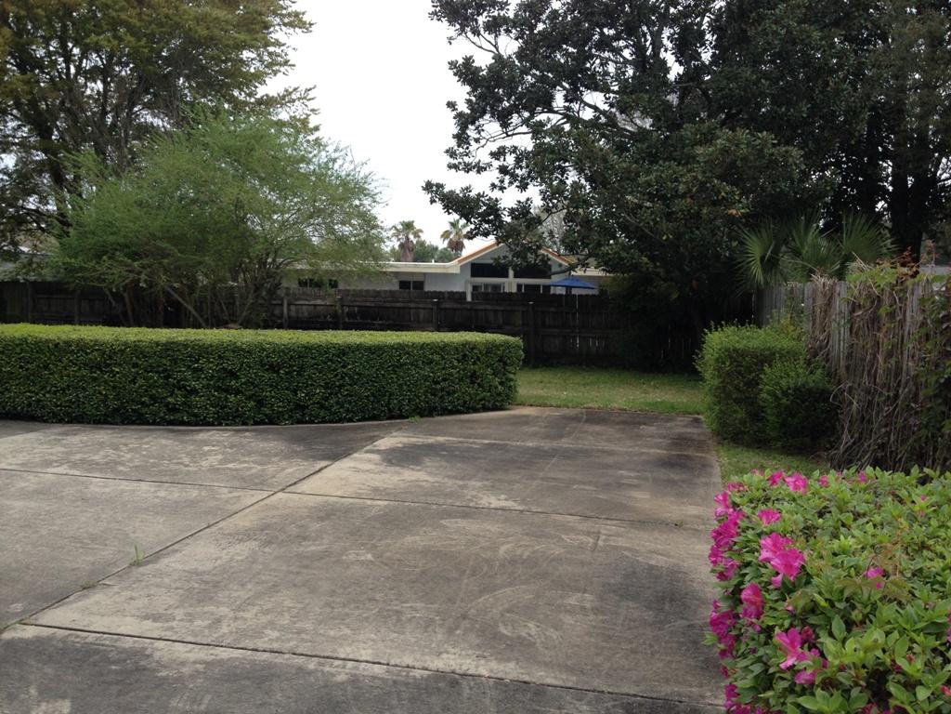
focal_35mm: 35
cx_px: 476
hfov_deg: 52.6
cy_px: 357
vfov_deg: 40.7
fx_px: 962
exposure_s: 1/60
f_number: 2.4
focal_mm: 4.28
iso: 64
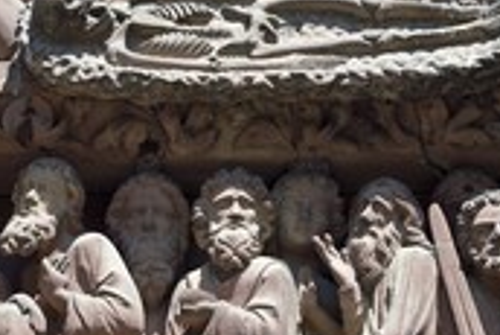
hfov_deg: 4.2
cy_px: 318
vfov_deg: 2.8
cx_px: 270
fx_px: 6769
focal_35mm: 487
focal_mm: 200
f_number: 10
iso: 200
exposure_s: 1/250
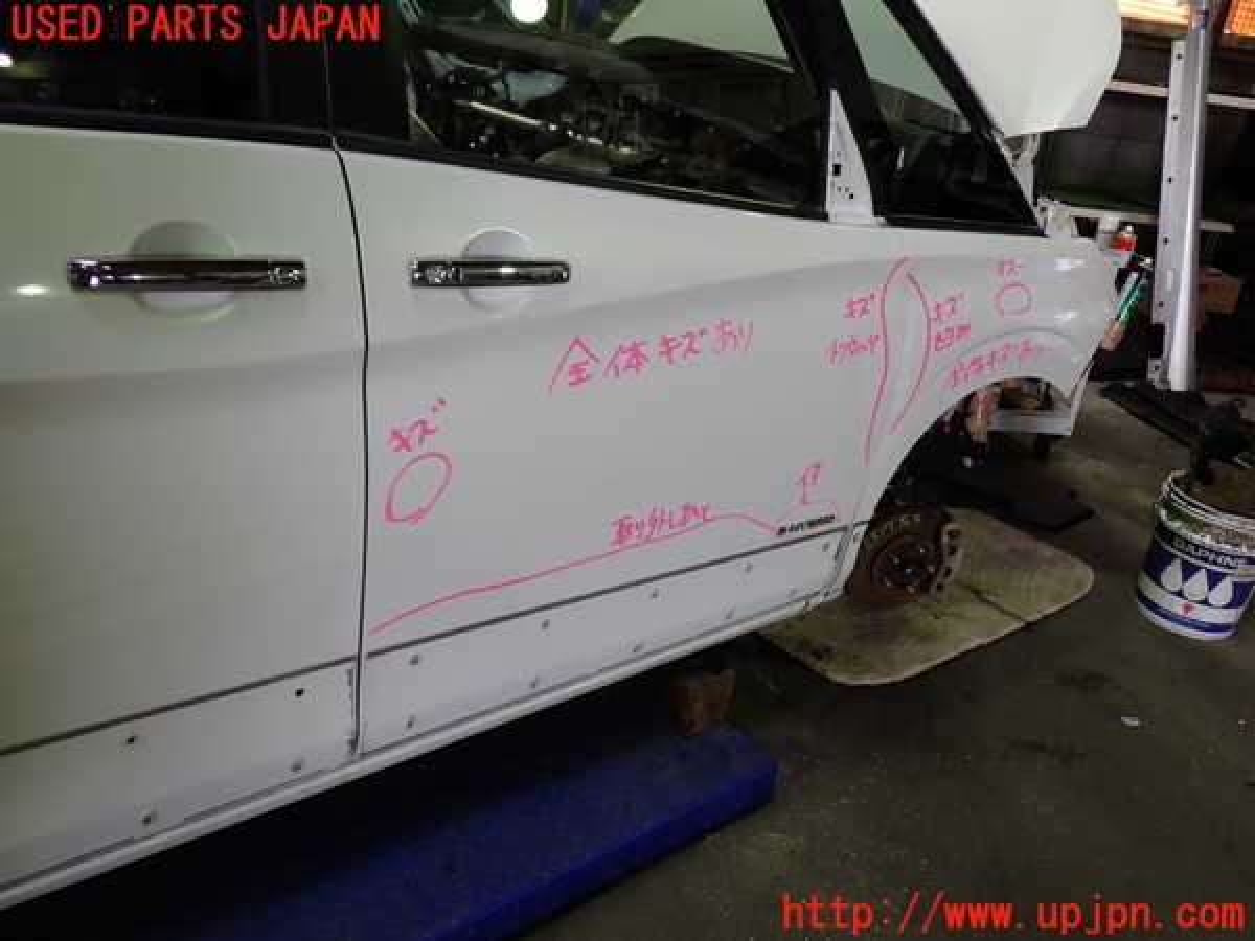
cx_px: 628
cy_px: 470
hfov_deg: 60.0
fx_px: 1088
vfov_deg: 46.8
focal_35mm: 30
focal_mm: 5.4
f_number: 2.3
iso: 160
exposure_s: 1/60
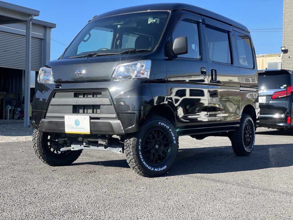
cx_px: 146
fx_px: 440
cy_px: 110
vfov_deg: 28.0
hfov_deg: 36.8
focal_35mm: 52
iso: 32
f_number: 2
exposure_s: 1/695
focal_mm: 6
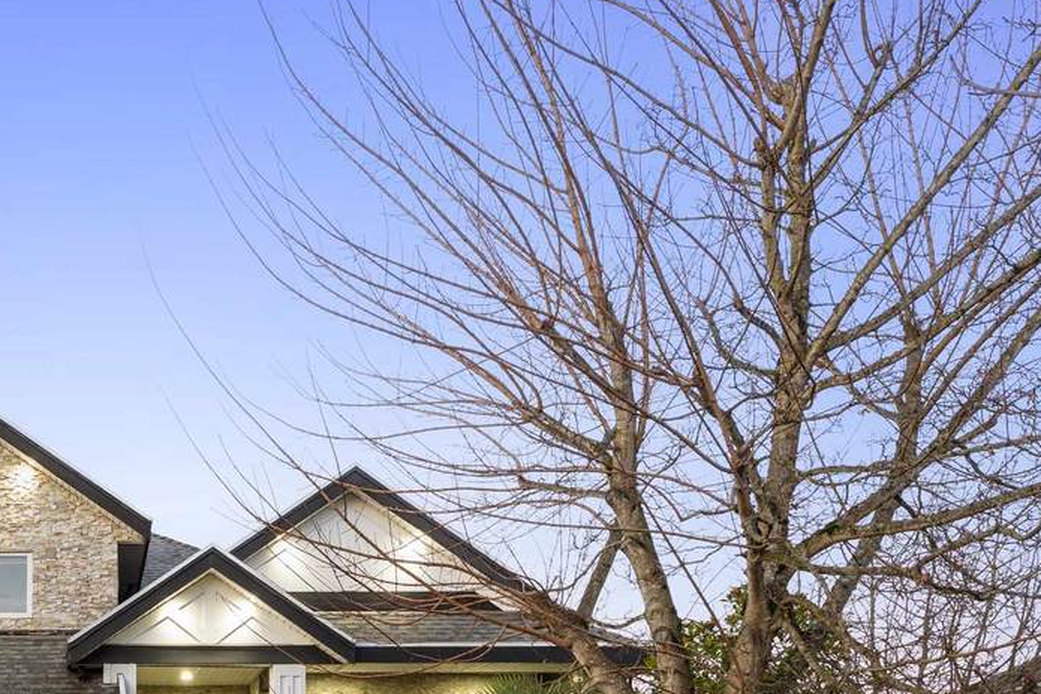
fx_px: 1060
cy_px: 618
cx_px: 90
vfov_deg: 34.3
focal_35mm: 37
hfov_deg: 46.8
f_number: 8
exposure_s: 1/1.67
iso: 100
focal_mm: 19.9
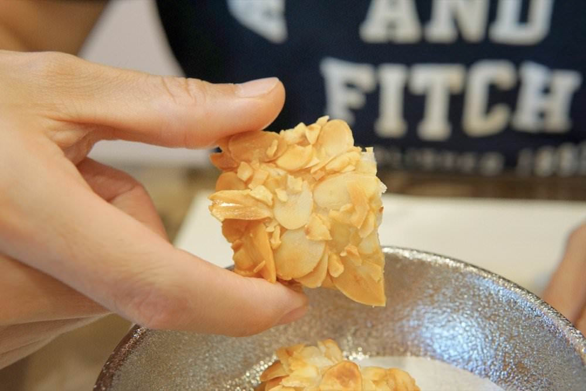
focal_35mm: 45
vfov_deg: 29.9
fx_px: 733
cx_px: 293
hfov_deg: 43.6
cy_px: 196
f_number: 4
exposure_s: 1/60
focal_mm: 30
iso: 1000
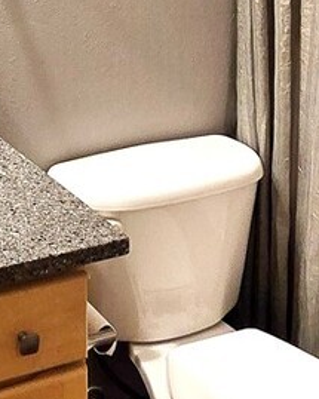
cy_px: -65
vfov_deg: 25.4
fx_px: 803
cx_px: 31
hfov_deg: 21.9
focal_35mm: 68
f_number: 2.2
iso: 200
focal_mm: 2.2
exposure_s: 1/60
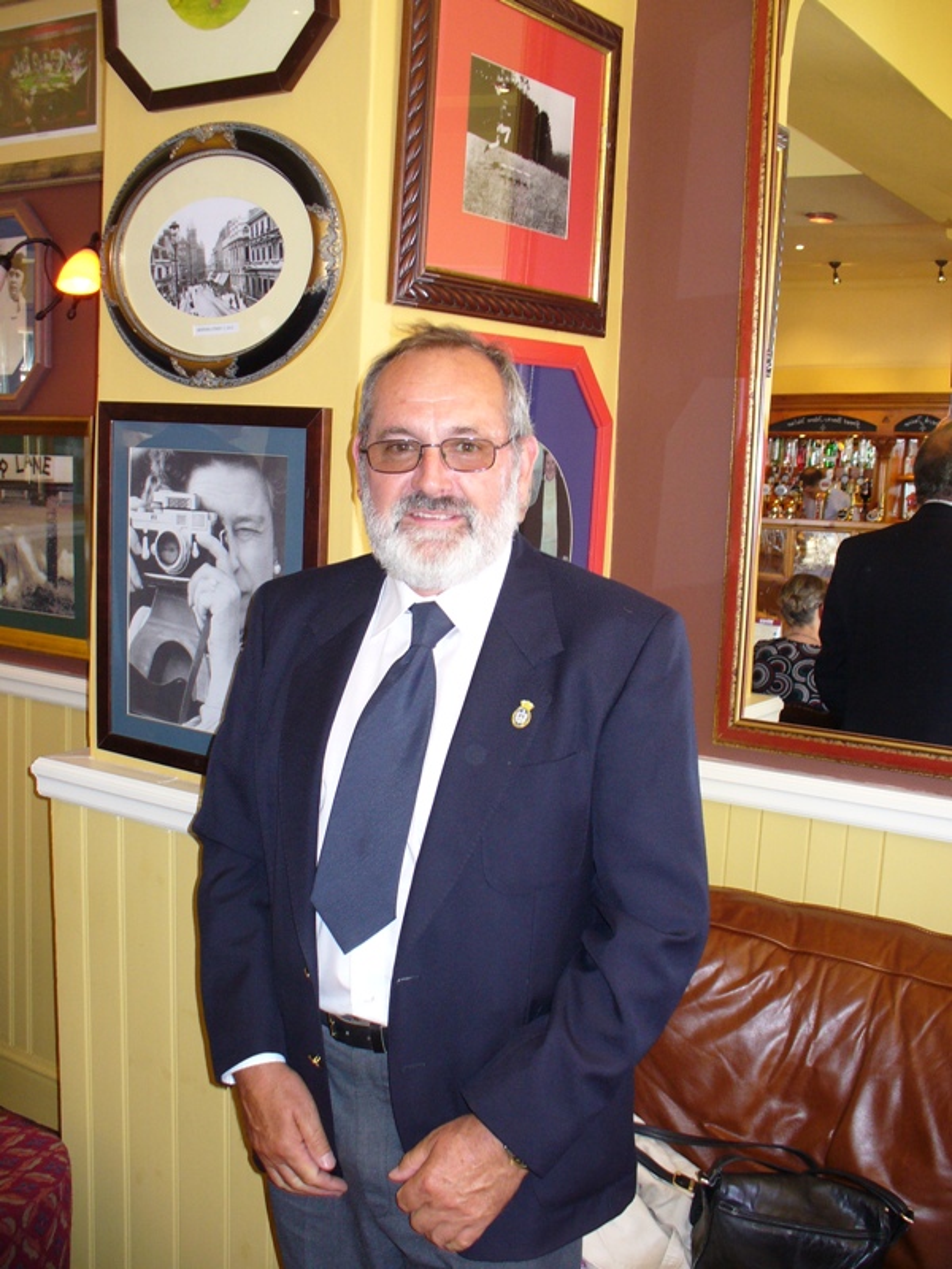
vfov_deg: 50.1
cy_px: 634
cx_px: 476
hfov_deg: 38.7
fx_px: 1357
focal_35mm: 37
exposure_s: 1/30
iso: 125
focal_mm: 6.1
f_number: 2.8
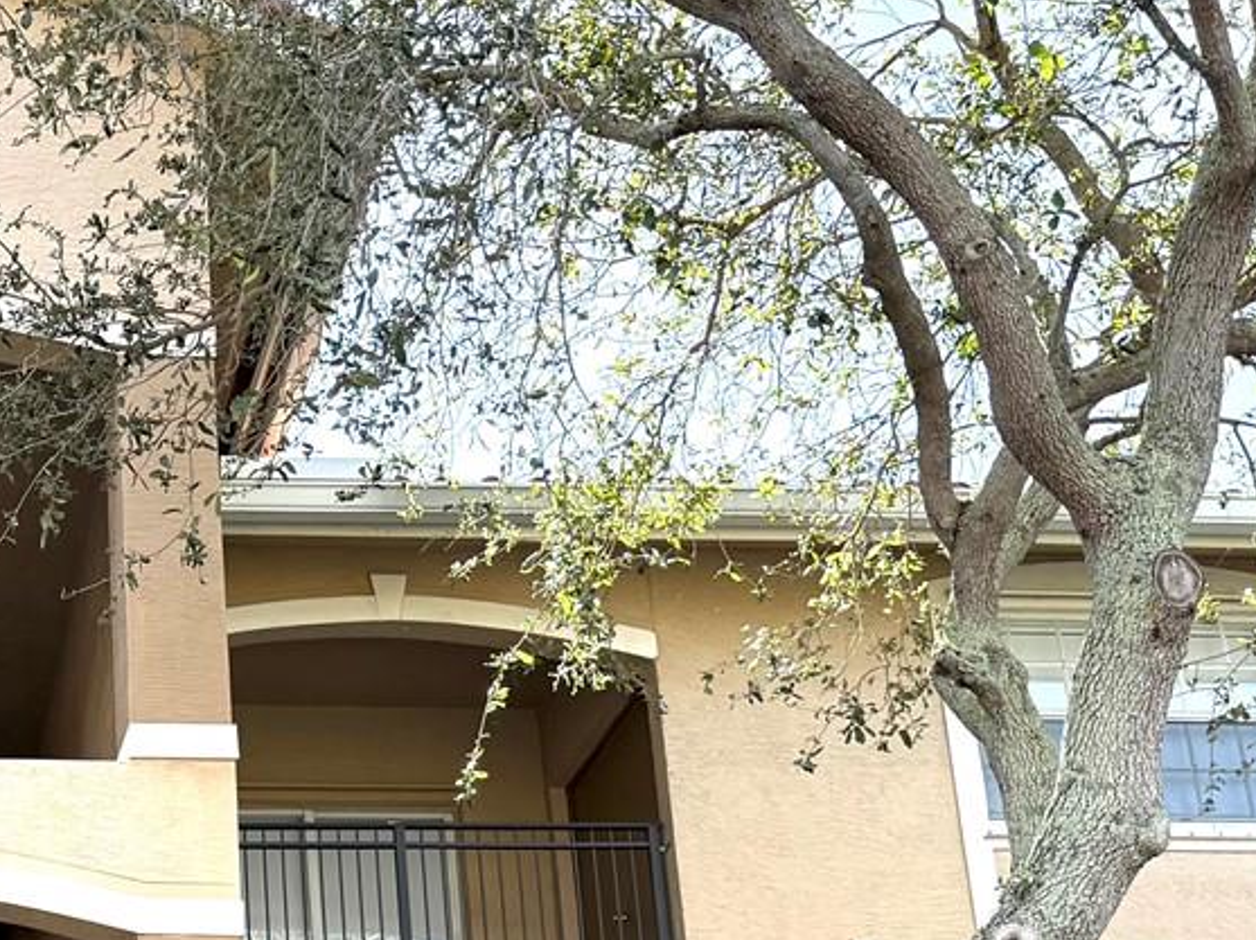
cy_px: 1053
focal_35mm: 69
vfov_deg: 20.2
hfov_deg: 26.4
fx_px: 2502
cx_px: -54
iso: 100
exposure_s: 1/1437
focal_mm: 6.76
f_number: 1.78
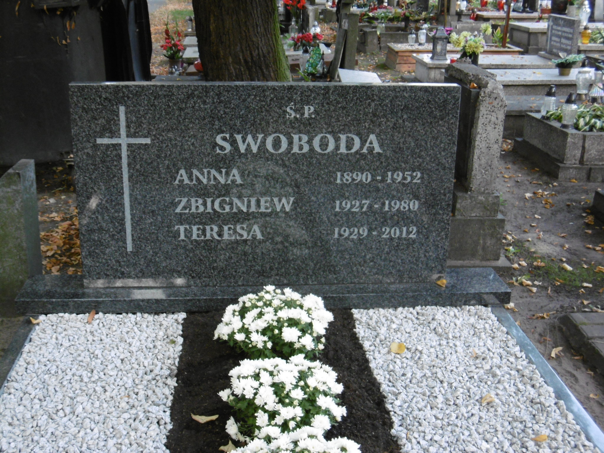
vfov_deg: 28.6
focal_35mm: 51
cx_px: 302
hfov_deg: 37.5
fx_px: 890
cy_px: 226
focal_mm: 9.2
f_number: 4
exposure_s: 1/60
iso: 320
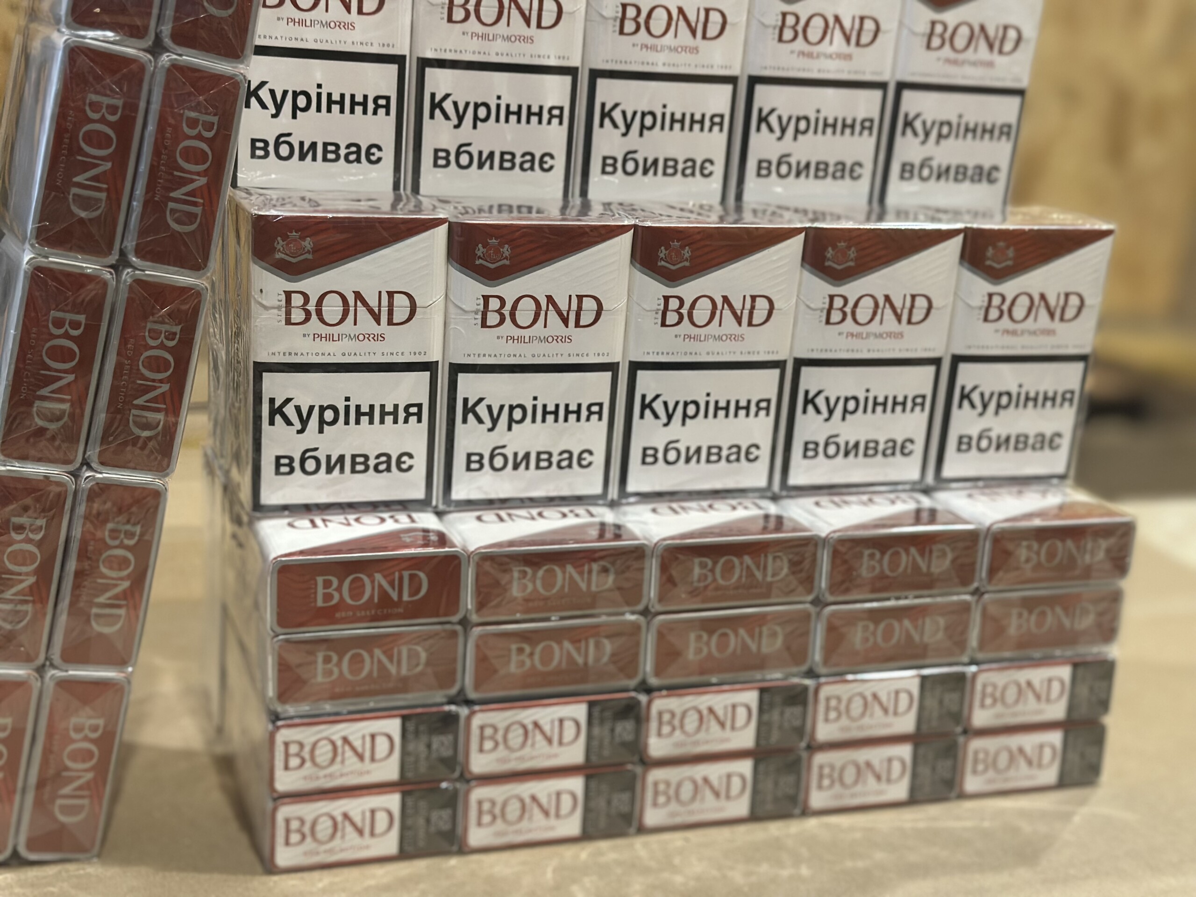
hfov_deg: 39.7
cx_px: 598
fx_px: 1658
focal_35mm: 48
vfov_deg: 30.3
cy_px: 448
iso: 400
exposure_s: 1/60
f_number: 1.78
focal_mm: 6.86
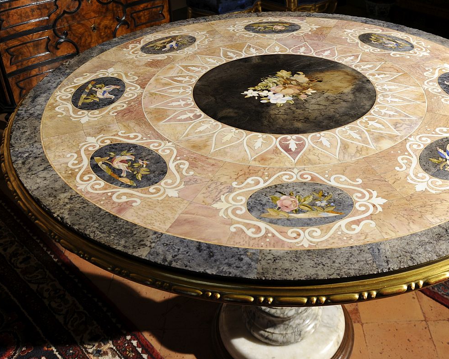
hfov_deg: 45.4
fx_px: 532
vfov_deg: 37.2
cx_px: 279
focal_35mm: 40
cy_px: 151
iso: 400
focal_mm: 30
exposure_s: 1/13
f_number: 7.1
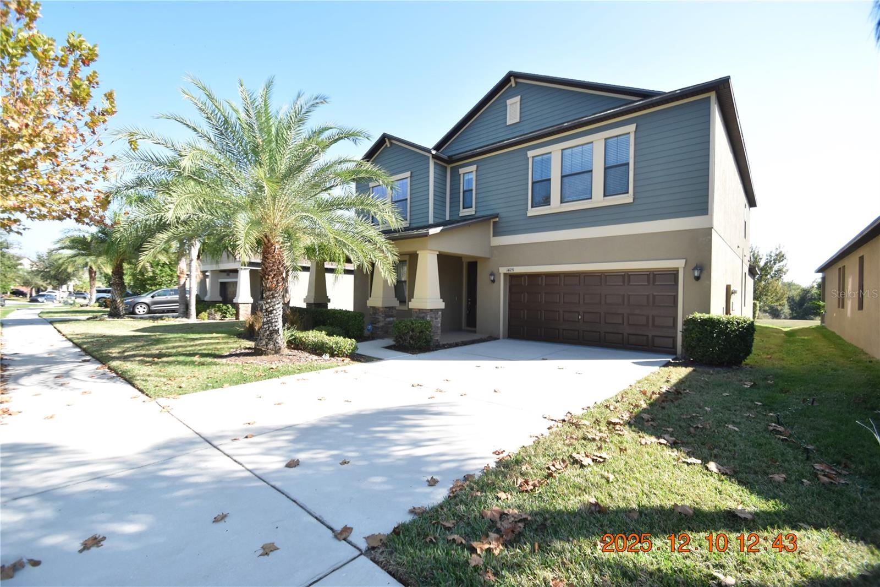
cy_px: 294
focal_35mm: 15
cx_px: 440
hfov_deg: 100.4
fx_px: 367
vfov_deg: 77.3
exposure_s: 1/2000
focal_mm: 10
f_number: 3.5
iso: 800
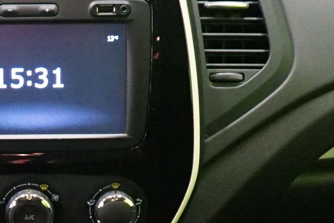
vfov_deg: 9.8
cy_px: 312
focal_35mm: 136
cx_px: 16
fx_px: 1262
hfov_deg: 14.9
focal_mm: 28
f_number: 3.5
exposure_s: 1/20
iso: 6400
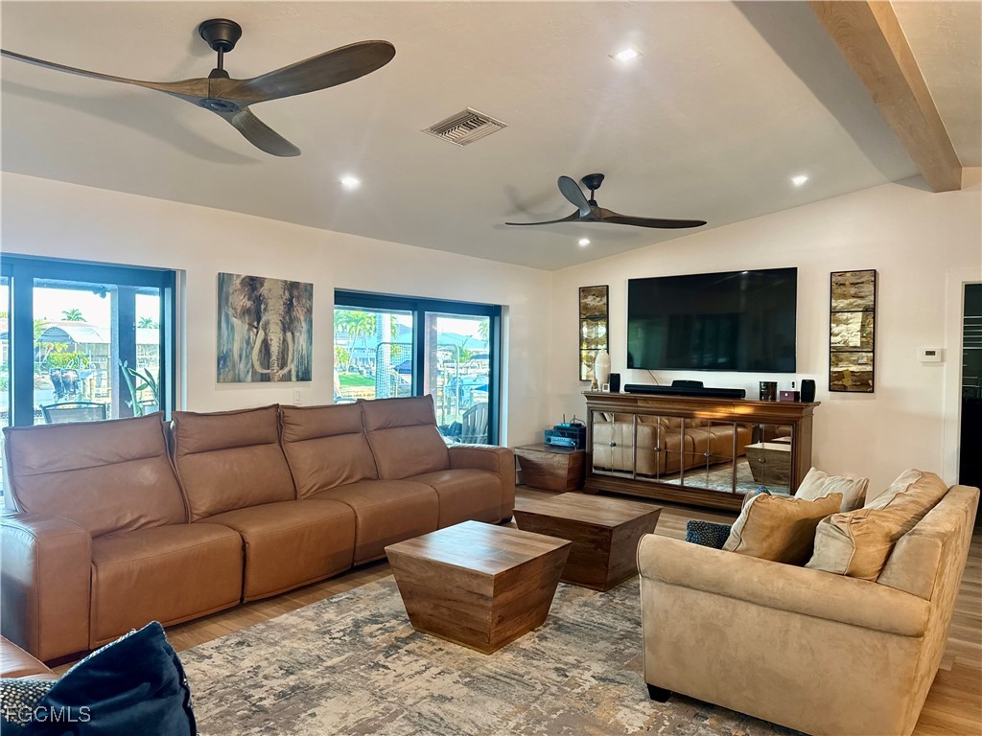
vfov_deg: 56.8
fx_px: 681
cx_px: 491
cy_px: 368
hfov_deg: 71.6
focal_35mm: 24
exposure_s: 1/60
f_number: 1.78
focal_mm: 6.76
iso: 200
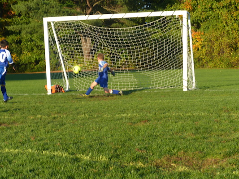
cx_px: 120
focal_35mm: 107
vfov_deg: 13.8
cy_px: 90
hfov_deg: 18.4
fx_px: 739
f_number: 4
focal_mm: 19.2
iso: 100
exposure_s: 1/400
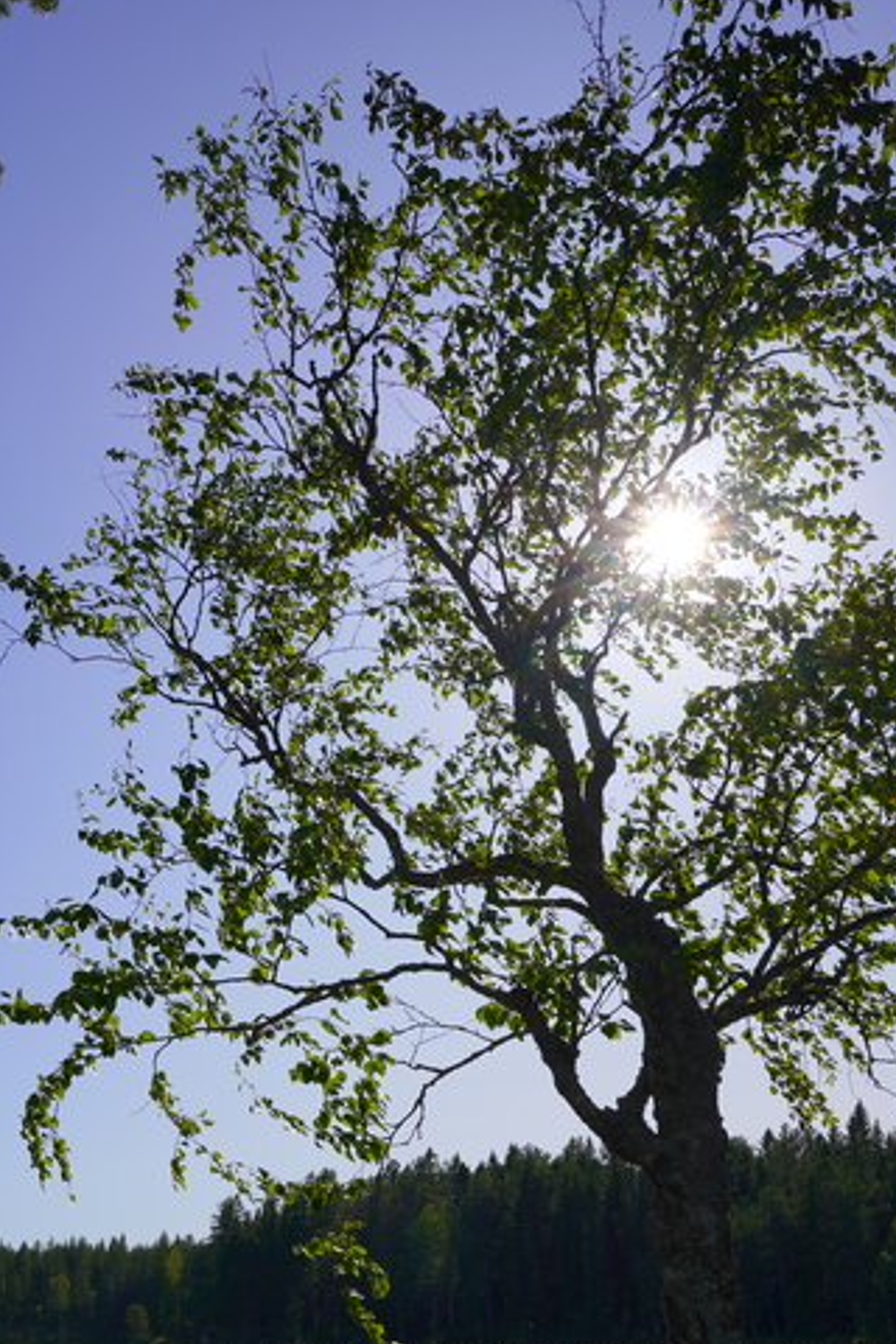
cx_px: 126
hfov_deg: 36.9
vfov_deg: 51.9
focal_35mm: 34
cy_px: 1095
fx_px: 1269
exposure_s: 1/320
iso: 100
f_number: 10
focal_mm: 17
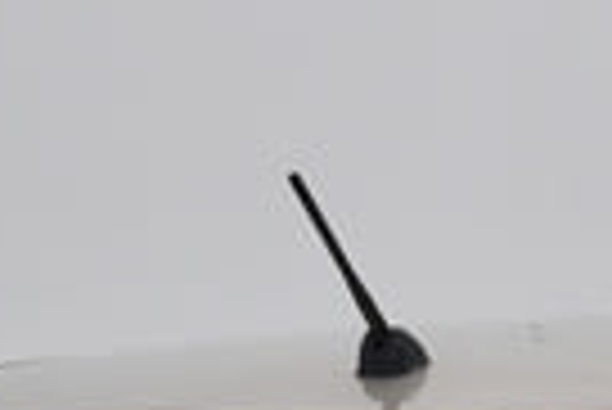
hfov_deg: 4.5
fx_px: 7760
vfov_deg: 3.0
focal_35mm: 456
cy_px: 1135
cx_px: 554
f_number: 5.3
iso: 900
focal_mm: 46
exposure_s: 1/80
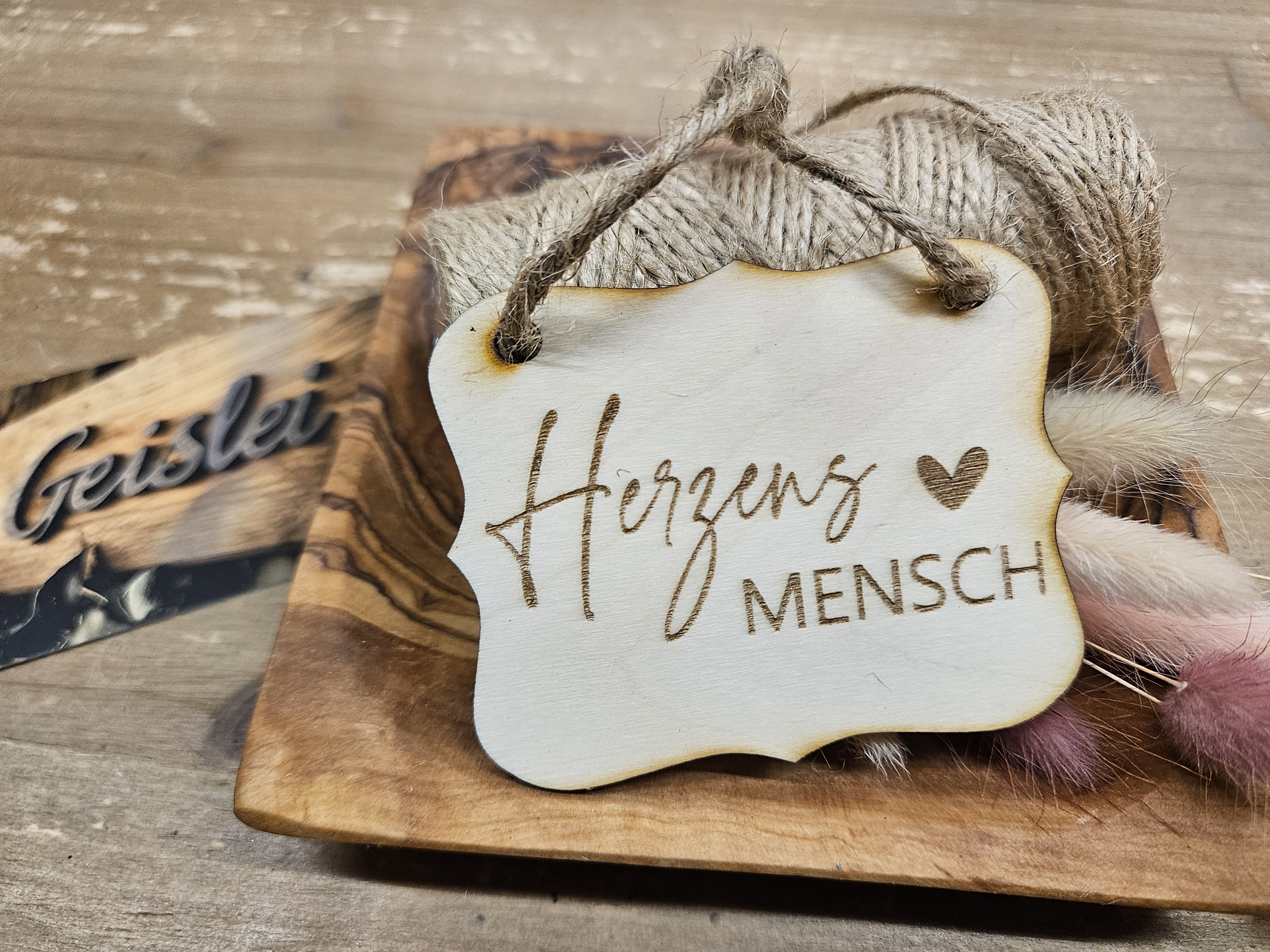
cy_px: 476
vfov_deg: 58.9
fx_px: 844
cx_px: 635
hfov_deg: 73.9
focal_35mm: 23
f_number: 1.8
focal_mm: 5.4
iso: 200
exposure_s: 1/100
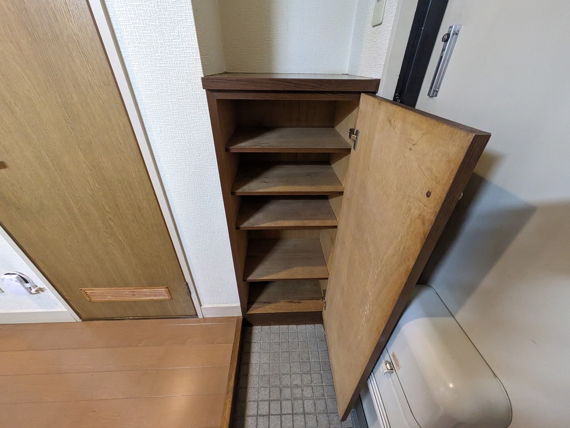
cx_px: 285
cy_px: 214
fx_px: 231
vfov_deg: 85.7
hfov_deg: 102.0
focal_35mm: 14
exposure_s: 1/40
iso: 669
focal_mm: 1.83
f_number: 2.2
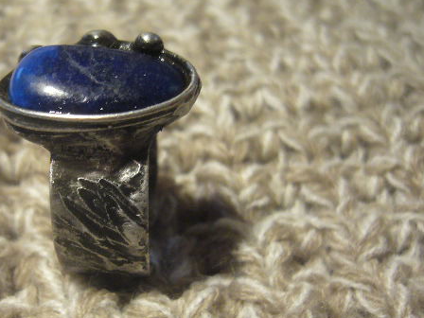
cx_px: 129
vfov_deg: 29.1
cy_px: 186
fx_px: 612
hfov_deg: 37.6
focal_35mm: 50
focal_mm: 5.8
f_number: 2.8
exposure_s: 1/8
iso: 200
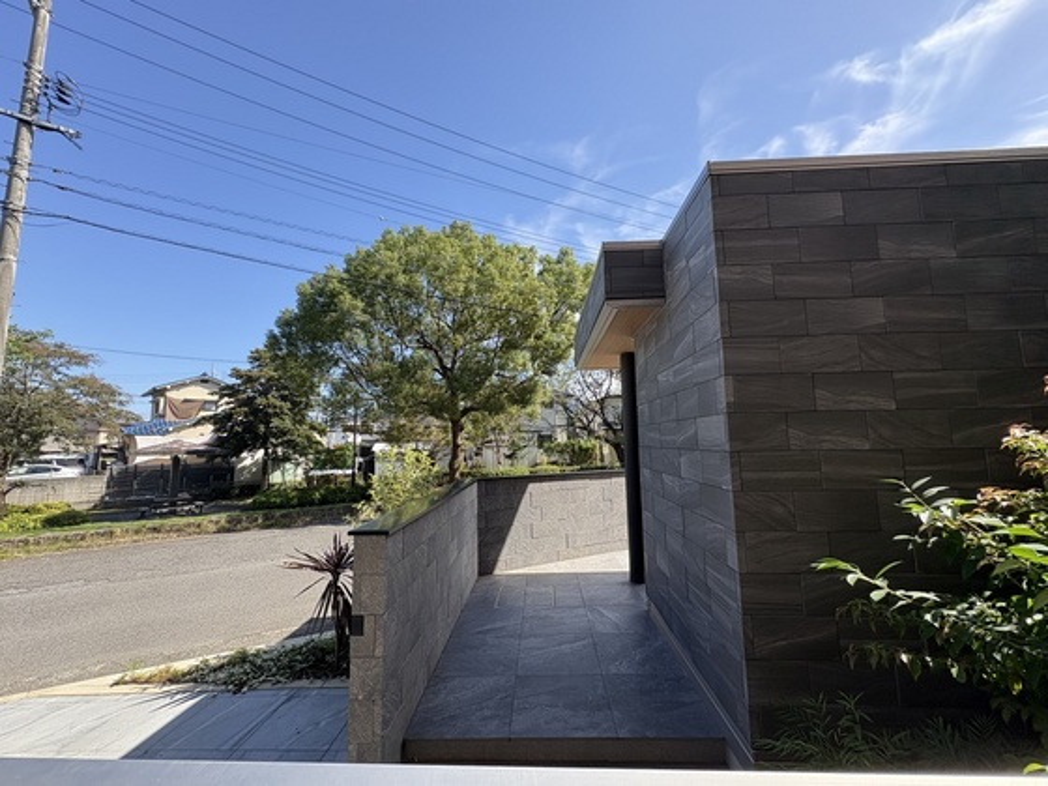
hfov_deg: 102.1
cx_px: 524
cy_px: 393
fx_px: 424
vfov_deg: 85.7
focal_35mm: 14
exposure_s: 1/552
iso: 50
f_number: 2.2
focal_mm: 2.22
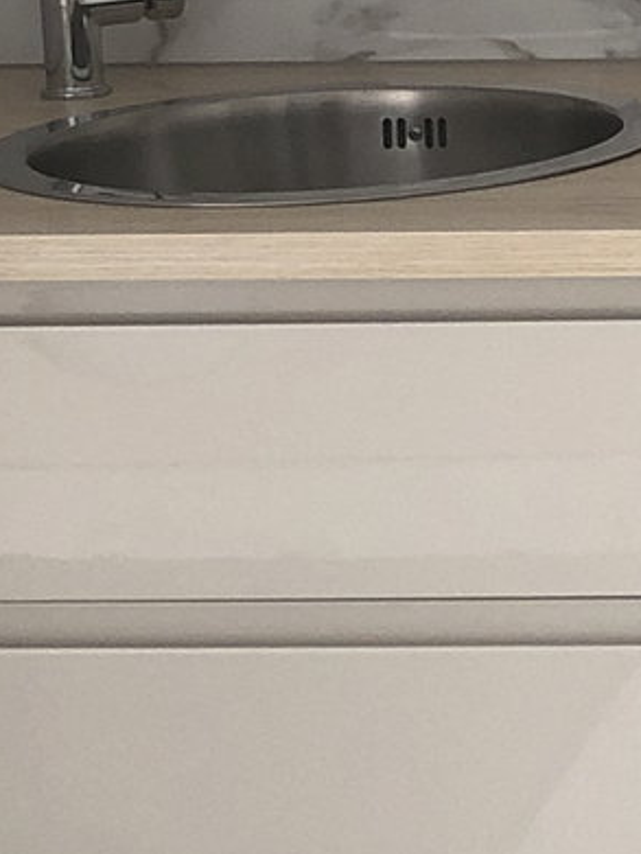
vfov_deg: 12.8
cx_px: 1184
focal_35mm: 153
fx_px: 3773
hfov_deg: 9.2
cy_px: 157
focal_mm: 3.99
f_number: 1.8
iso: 32
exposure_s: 1/30
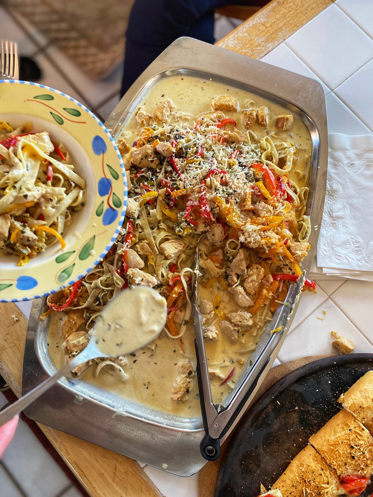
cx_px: 186
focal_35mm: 26
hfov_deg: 53.1
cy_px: 248
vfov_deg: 67.3
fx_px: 374
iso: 125
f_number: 1.8
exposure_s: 1/88
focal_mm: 4.25
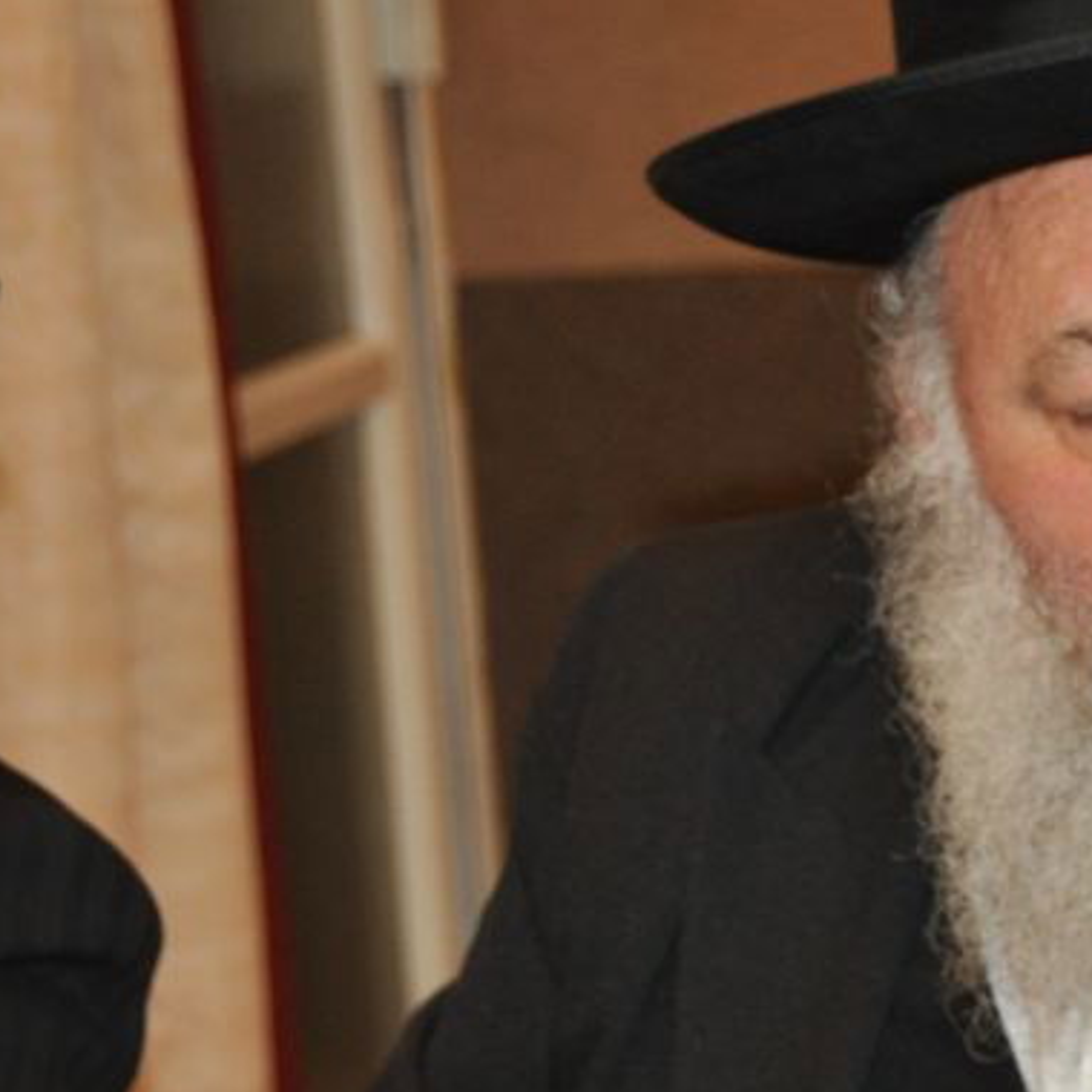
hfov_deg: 10.9
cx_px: 1262
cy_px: 580
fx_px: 5639
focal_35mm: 158
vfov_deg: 11.1
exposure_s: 1/60
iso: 800
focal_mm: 46
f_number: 4.5
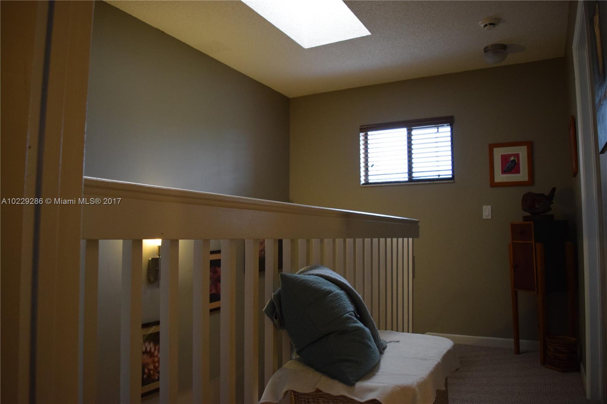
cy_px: 202
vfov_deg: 47.9
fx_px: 455
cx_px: 304
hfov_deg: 67.4
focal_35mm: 27
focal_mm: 18
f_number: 3.5
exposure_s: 1/60
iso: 1800
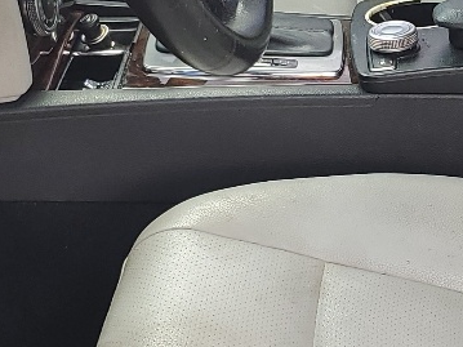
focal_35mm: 116
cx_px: 481
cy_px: 101
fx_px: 1551
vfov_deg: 12.7
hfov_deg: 16.6
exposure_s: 1/222
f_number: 1.5
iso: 50
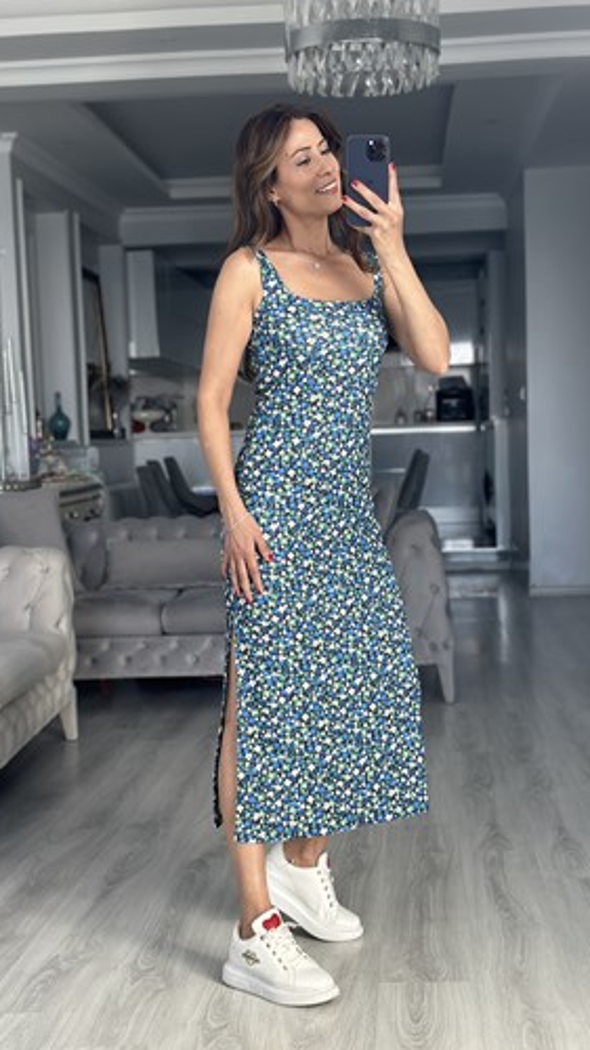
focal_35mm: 53
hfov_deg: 22.6
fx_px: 1475
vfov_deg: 39.2
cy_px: 527
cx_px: 323
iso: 100
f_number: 1.78
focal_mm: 6.86
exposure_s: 1/141
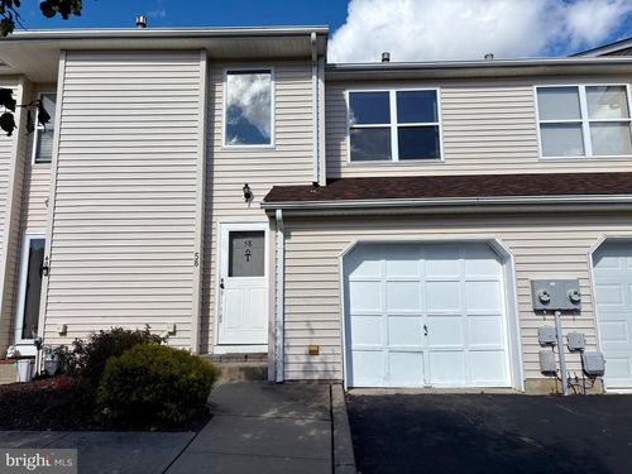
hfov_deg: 67.3
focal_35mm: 26
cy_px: 237
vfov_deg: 53.1
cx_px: 316
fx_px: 475
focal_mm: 5.96
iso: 50
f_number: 1.6
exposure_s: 1/5348
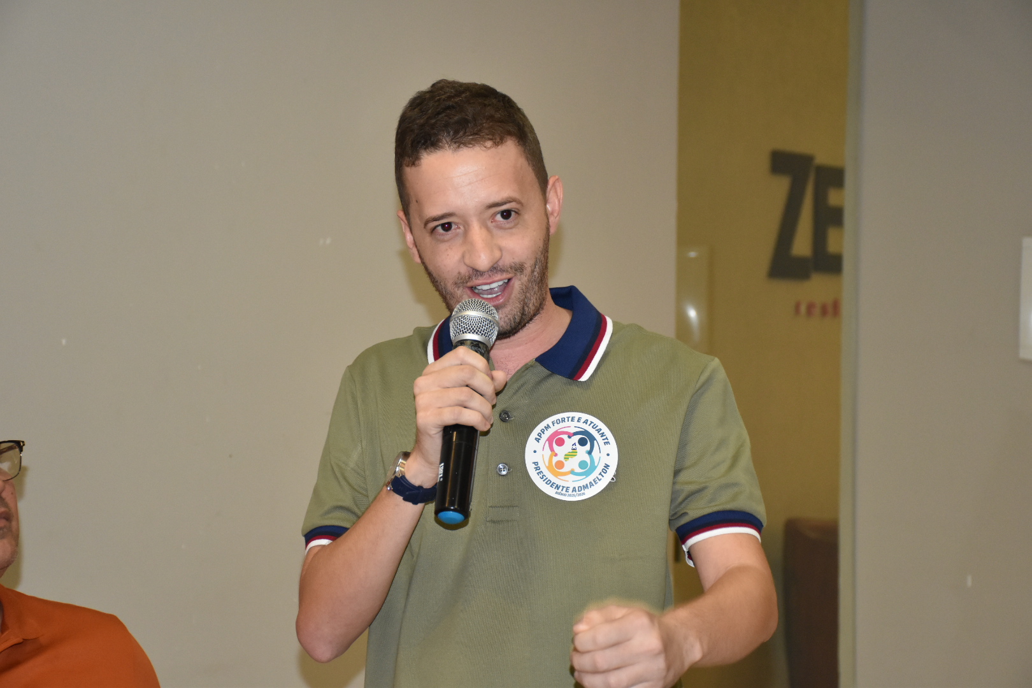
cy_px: 344
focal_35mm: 75
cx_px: 516
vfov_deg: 18.2
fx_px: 2150
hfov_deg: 27.0
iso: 1600
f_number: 5
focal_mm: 50
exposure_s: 1/100
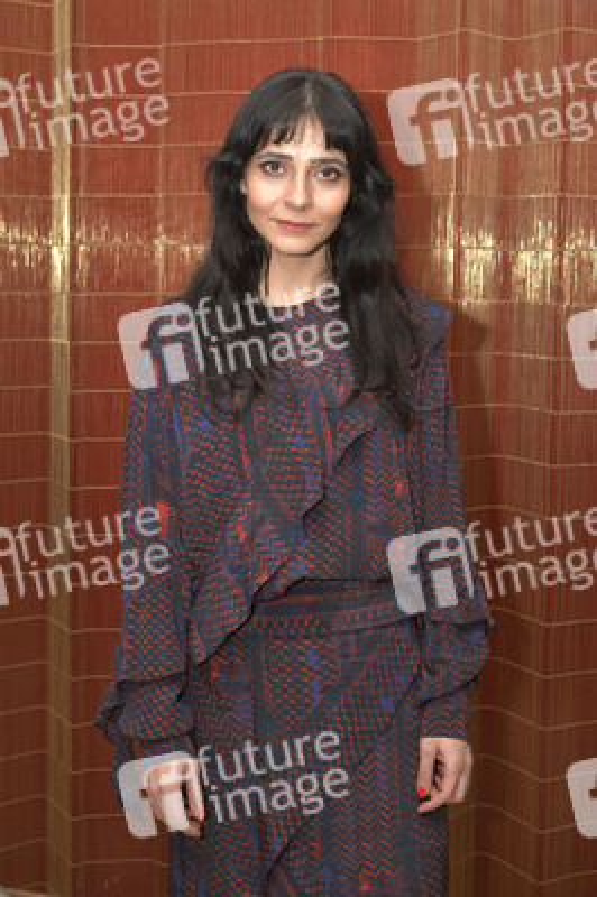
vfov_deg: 38.2
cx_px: 298
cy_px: 448
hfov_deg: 25.9
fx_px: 1296
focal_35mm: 52
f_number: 5.6
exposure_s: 1/200
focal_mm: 52
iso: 800
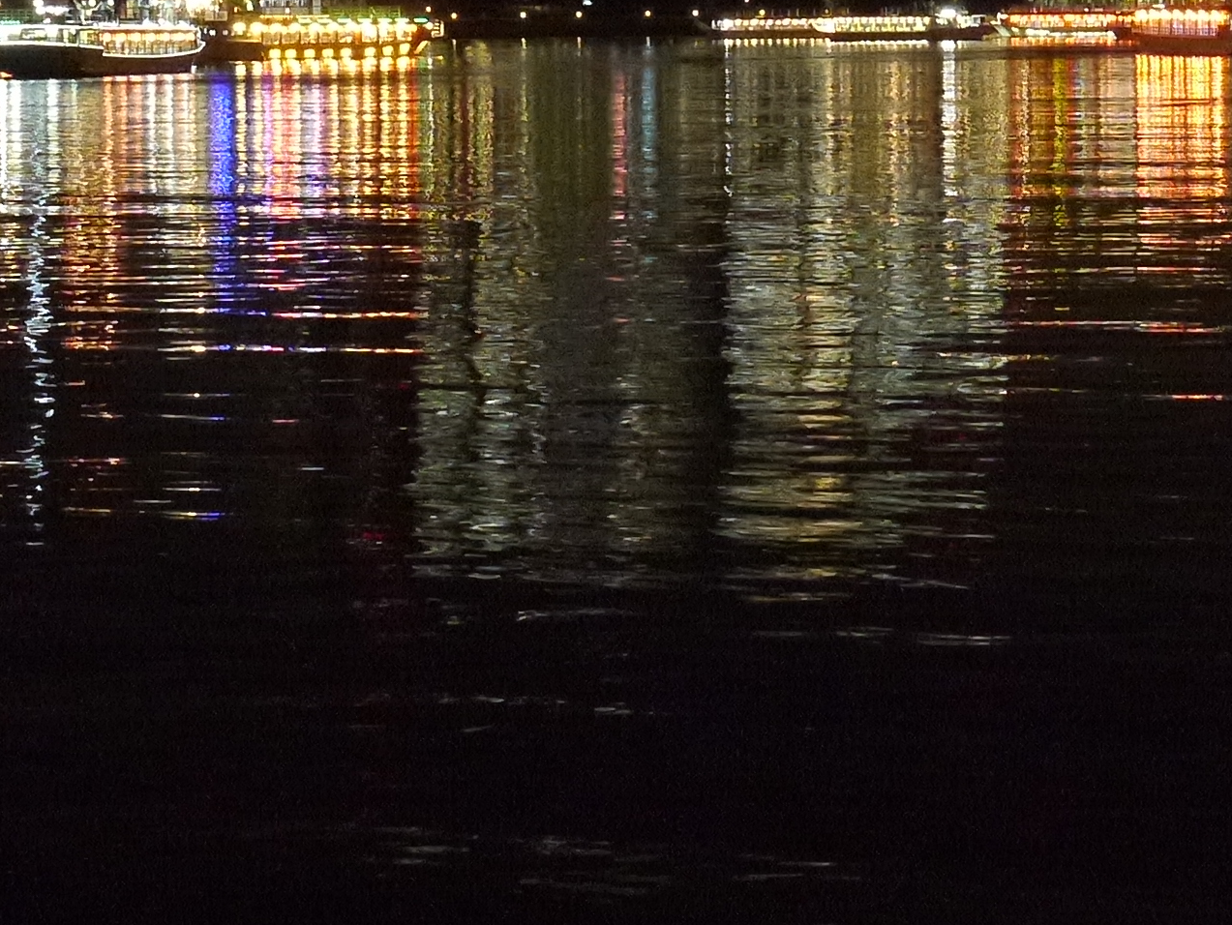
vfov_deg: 14.5
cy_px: 90
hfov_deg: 19.4
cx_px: 727
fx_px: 3596
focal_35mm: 101
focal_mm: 14
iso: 3200
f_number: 5.6
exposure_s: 1/6
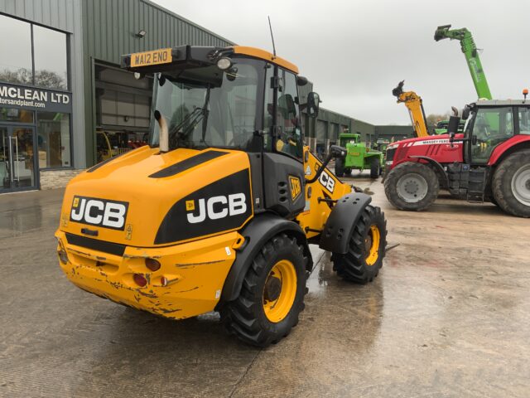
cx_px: 265
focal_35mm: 29
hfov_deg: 61.7
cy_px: 199
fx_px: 444
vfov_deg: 48.2
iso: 16
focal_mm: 3
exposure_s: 1/204
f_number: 1.8
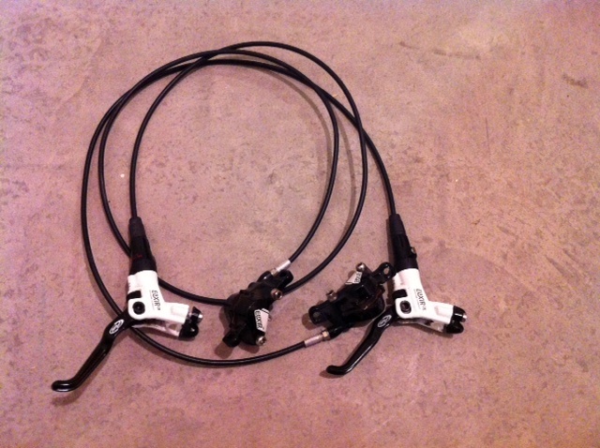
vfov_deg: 40.6
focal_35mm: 35
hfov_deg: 52.7
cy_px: 224
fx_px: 606
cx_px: 300
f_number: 2.8
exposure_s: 1/15
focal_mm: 3.85
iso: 500
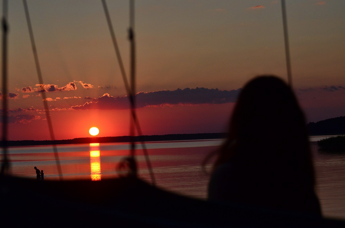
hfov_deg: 19.5
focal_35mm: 105
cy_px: 114
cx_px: 172
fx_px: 1004
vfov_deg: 13.0
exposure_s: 1/8000
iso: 900
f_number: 5
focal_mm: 70
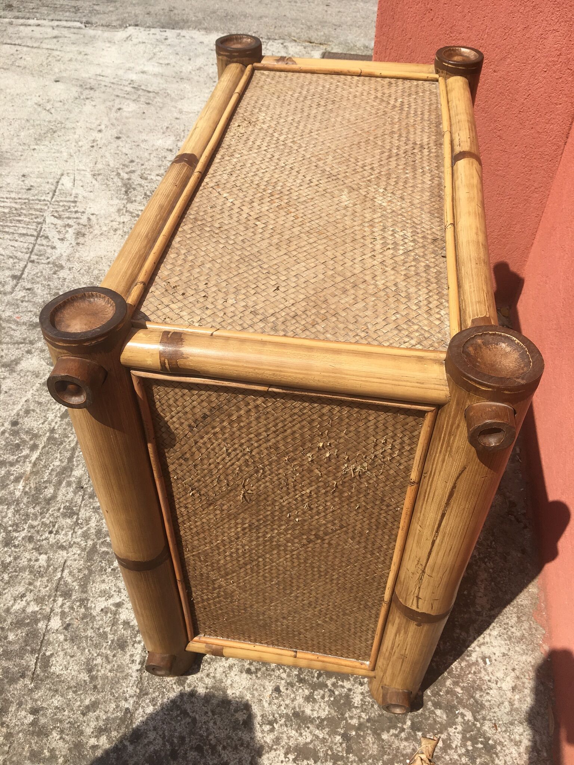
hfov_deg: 48.2
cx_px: 287
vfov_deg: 61.7
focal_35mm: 29
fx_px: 641
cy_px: 382
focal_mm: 4.15
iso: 25
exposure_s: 1/2024
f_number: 2.2
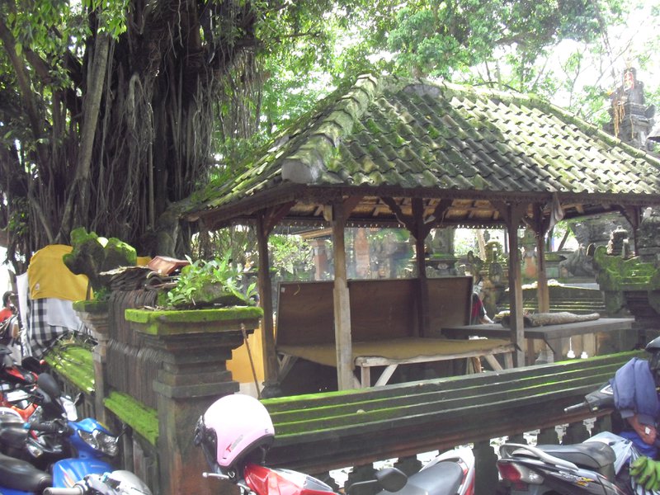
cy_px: 248
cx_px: 330
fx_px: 725
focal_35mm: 38
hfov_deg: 49.0
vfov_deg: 37.7
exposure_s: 1/125
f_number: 2.8
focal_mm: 6.2
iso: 200
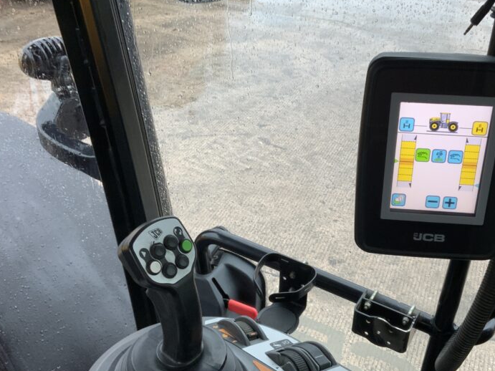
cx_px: 327
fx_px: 615
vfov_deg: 33.6
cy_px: 197
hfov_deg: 43.3
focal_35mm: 43
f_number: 1.8
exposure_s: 1/100
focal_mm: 3
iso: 50
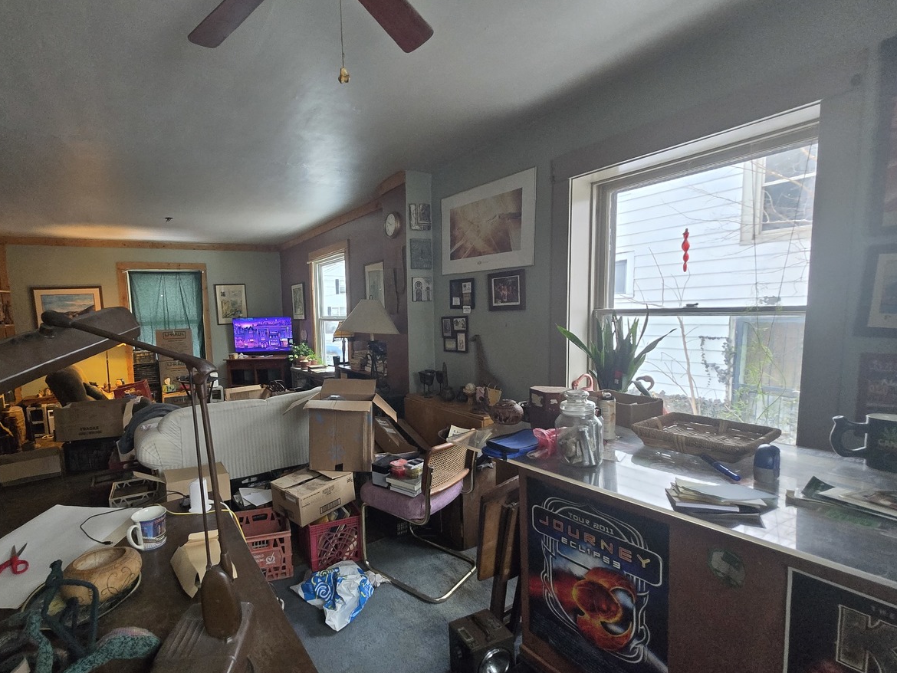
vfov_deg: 78.1
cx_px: 346
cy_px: 356
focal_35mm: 16
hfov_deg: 92.9
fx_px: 415
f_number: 2.2
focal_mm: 1.7
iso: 500
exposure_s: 1/60
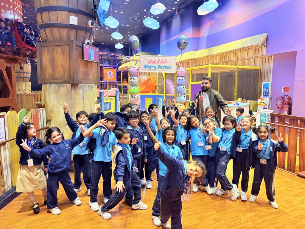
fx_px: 211
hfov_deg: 71.6
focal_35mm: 24
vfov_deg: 56.8
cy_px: 114
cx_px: 152
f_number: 1.78
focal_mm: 6.76
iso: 320
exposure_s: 1/50
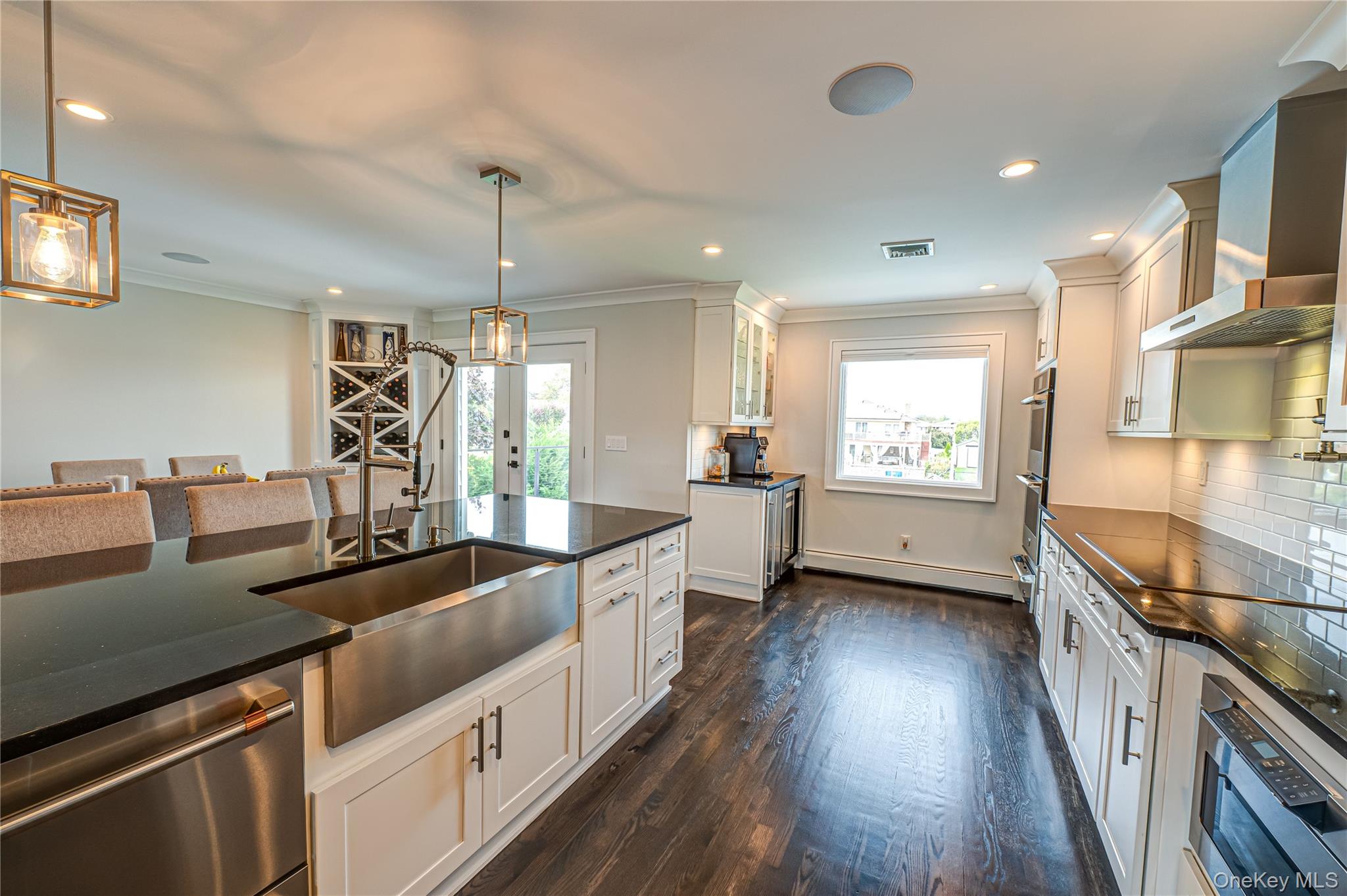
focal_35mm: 14
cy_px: 448
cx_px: 674
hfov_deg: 104.3
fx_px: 523
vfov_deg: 81.1
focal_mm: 14
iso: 400
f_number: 8
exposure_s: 1/50
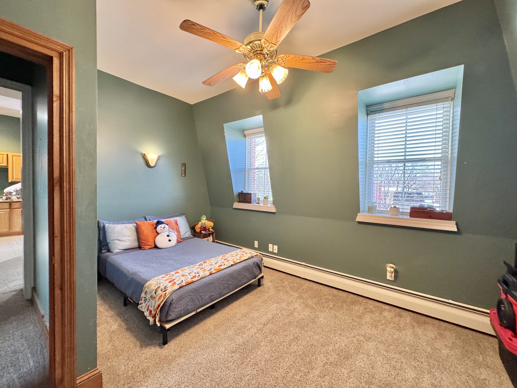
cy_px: 194
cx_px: 258
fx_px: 209
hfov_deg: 102.1
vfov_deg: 85.7
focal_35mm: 14
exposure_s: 1/60
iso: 400
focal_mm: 2.22
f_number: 2.2
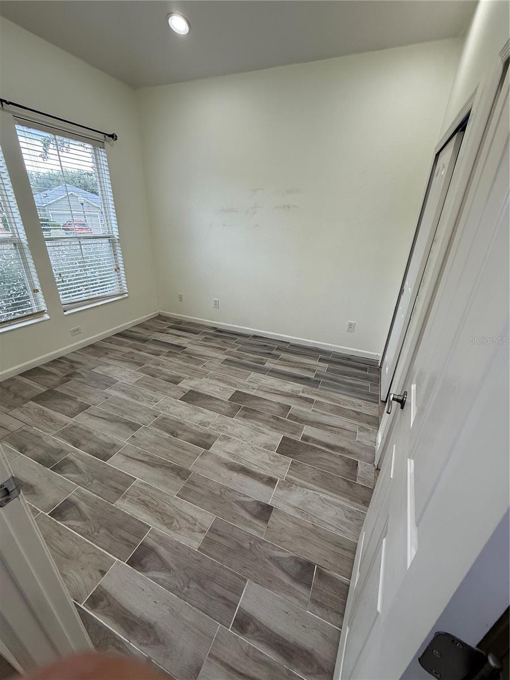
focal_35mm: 14
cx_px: 255
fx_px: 275
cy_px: 340
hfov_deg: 85.7
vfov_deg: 102.1
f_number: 2.2
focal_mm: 2.22
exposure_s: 1/120
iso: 125
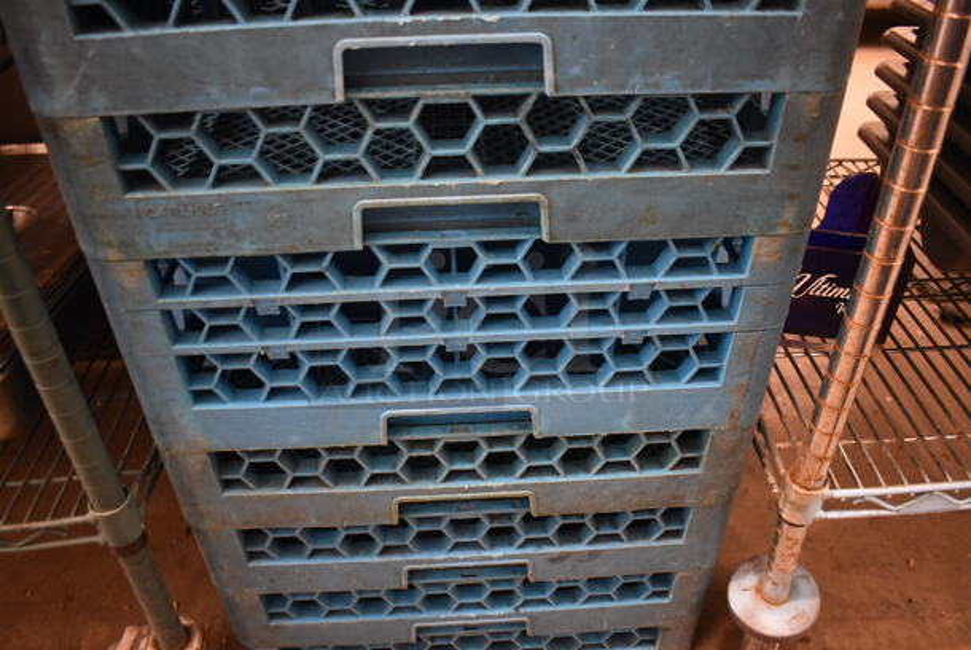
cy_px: 325
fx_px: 729
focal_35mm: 27
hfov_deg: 67.3
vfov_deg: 48.0
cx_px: 486
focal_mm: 18
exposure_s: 1/30
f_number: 3.5
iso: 2000
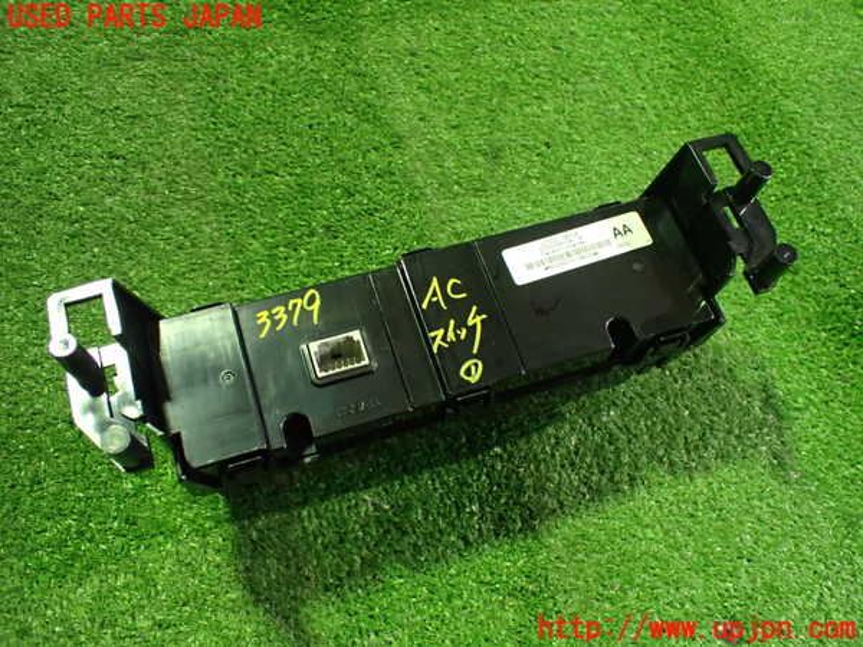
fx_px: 748
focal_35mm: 30
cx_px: 432
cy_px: 324
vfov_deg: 46.8
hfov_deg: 60.0
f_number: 2.3
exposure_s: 1/30
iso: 800
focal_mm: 5.4
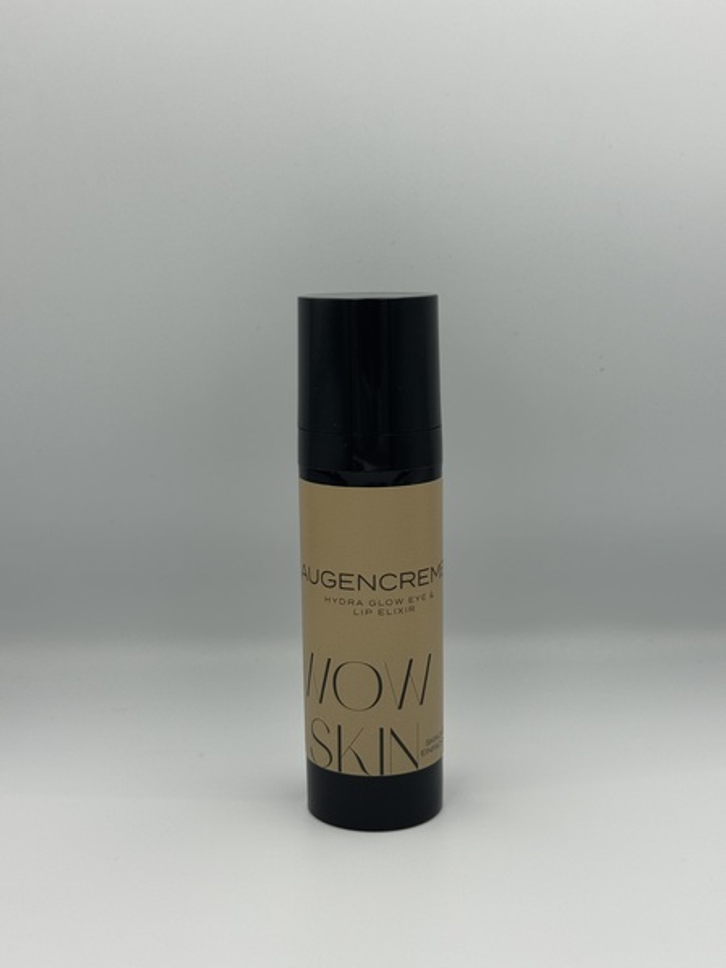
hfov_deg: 30.3
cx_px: 363
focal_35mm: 48
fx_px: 1342
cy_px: 484
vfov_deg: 39.7
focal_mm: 6.76
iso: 64
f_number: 1.78
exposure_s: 1/980
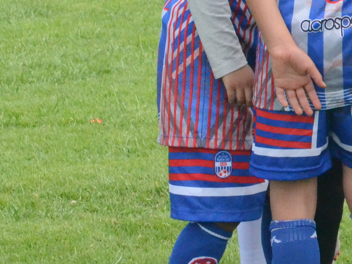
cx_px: 585
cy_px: -30
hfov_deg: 5.7
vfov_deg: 4.3
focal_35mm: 345
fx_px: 3508
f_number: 13
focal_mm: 60
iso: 3200
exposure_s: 1/1600
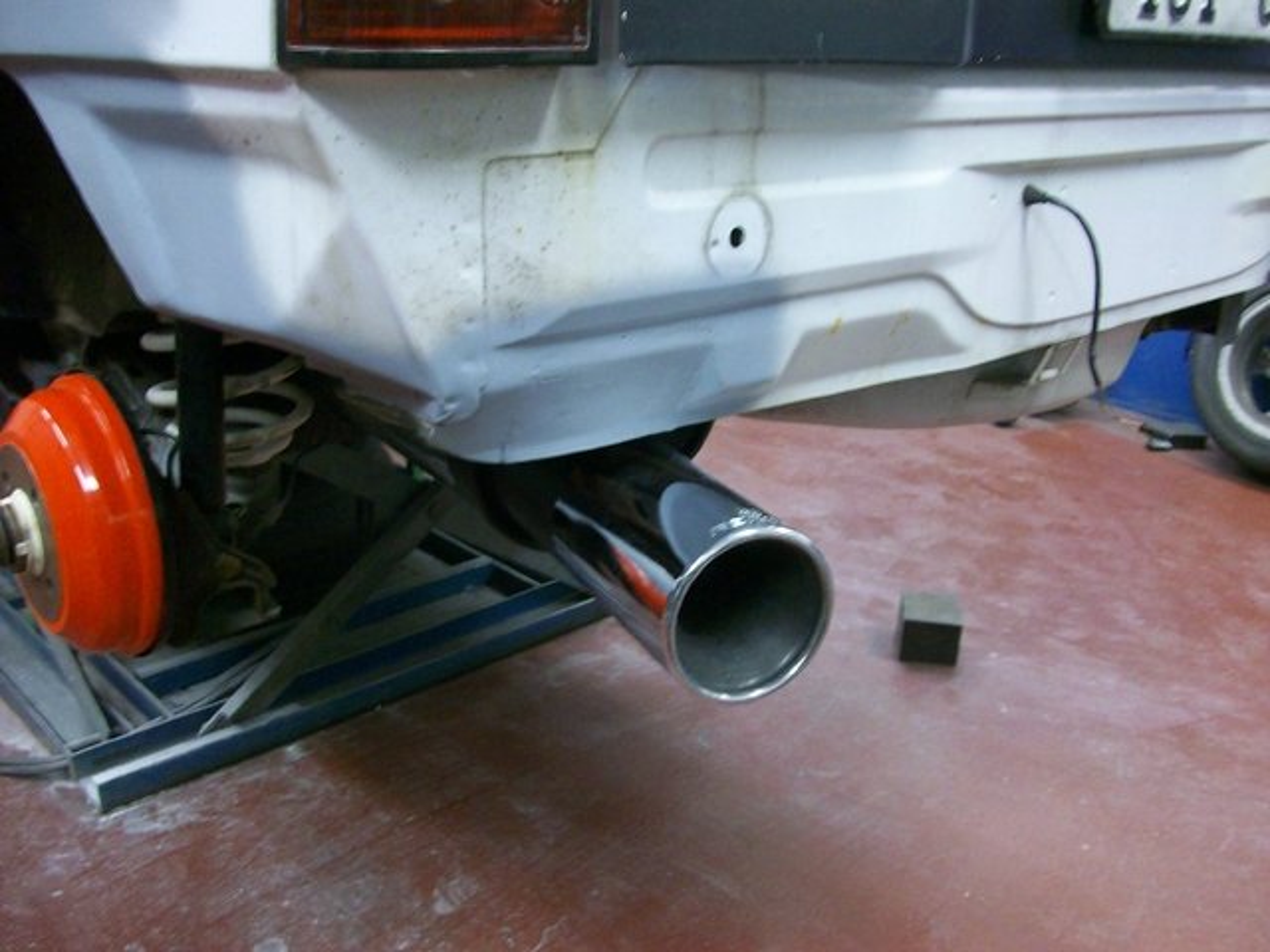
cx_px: 635
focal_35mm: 34
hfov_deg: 54.0
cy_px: 476
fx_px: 1247
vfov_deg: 41.8
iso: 160
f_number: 2.8
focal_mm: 5.7
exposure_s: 1/9.07
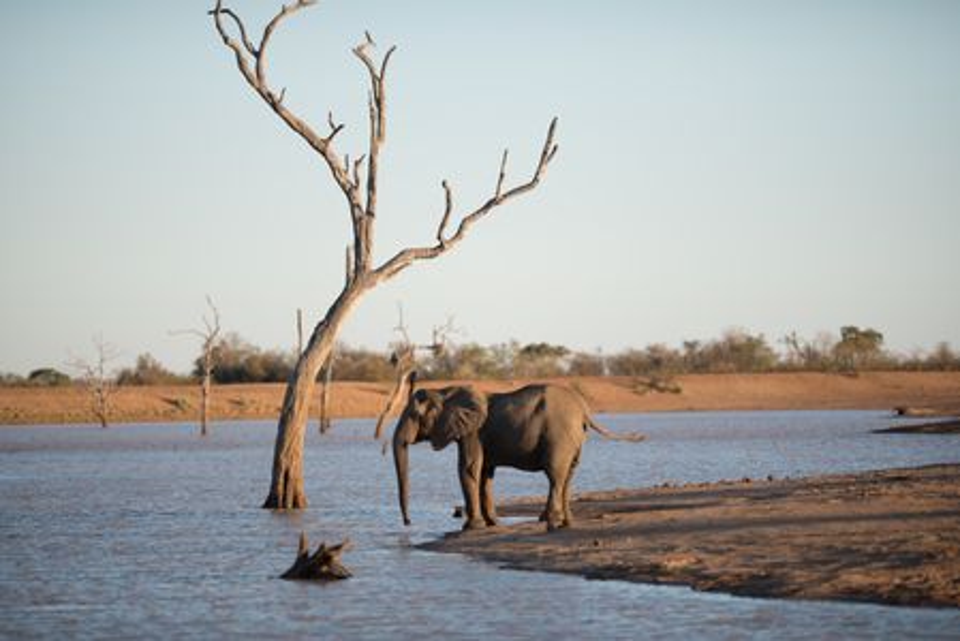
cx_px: 480
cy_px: 320
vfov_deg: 6.9
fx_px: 5337
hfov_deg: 10.3
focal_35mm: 200
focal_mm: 200
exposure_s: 1/1000
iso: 50
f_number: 2
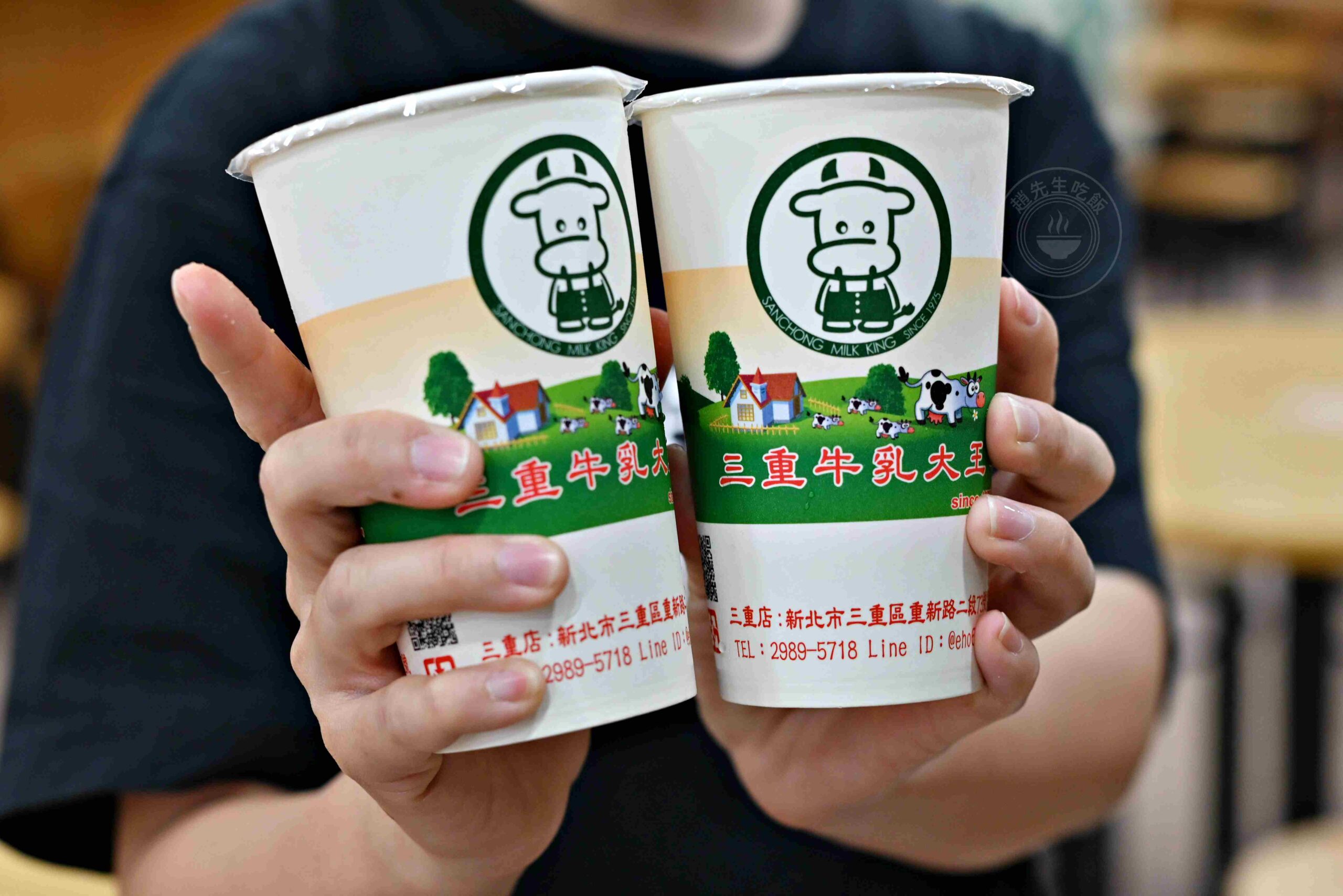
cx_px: 672
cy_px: 448
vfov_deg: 18.2
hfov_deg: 27.0
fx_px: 2798
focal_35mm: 75
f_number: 3.2
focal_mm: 50
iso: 560
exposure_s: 1/200
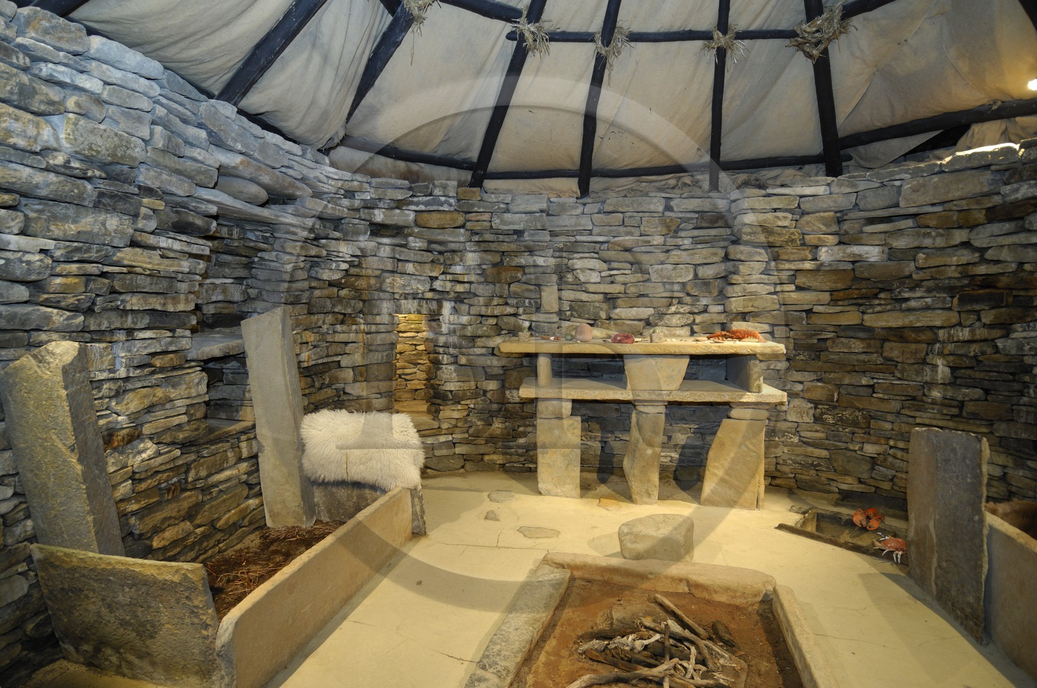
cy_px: 344
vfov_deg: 67.2
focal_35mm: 18
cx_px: 518
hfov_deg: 90.1
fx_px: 518
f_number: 4
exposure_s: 1/1.43
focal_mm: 12
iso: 200
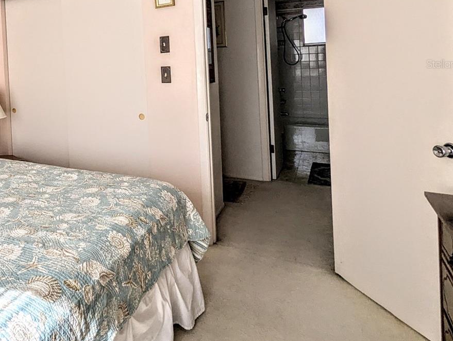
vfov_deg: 45.7
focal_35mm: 29
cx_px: 64
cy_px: 64
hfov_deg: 55.3
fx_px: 380
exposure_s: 1/324
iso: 44
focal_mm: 2.35
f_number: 2.2
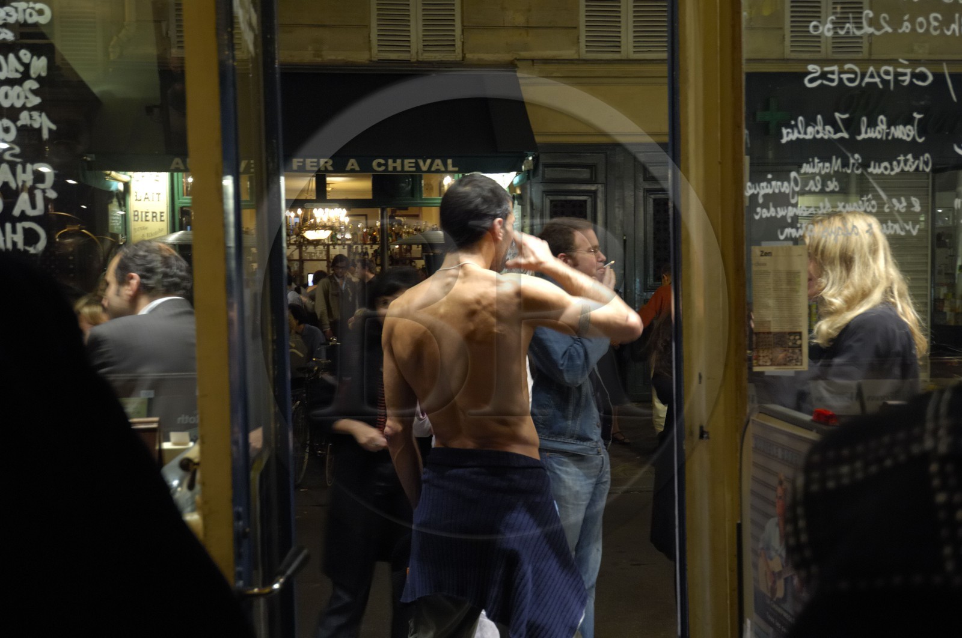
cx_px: 481
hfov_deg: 53.2
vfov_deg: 36.8
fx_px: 961
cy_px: 319
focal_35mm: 36
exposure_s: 1/6
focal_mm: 24
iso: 400
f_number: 4
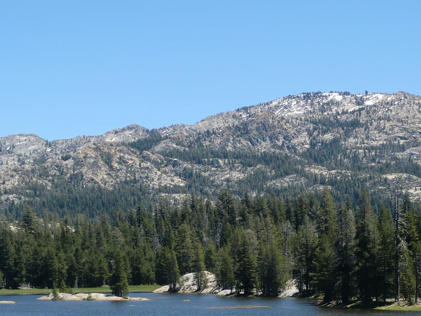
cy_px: 252
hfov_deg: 14.3
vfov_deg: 10.7
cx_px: 254
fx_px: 1678
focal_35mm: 138
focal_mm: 13.1
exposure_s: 1/400
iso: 64
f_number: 4.6
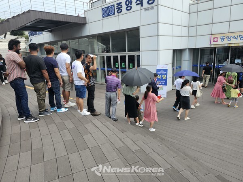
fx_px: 161
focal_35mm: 23
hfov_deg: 73.9
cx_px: 122
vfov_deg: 58.9
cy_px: 91
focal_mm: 6.3
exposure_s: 1/391
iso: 10
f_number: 1.7
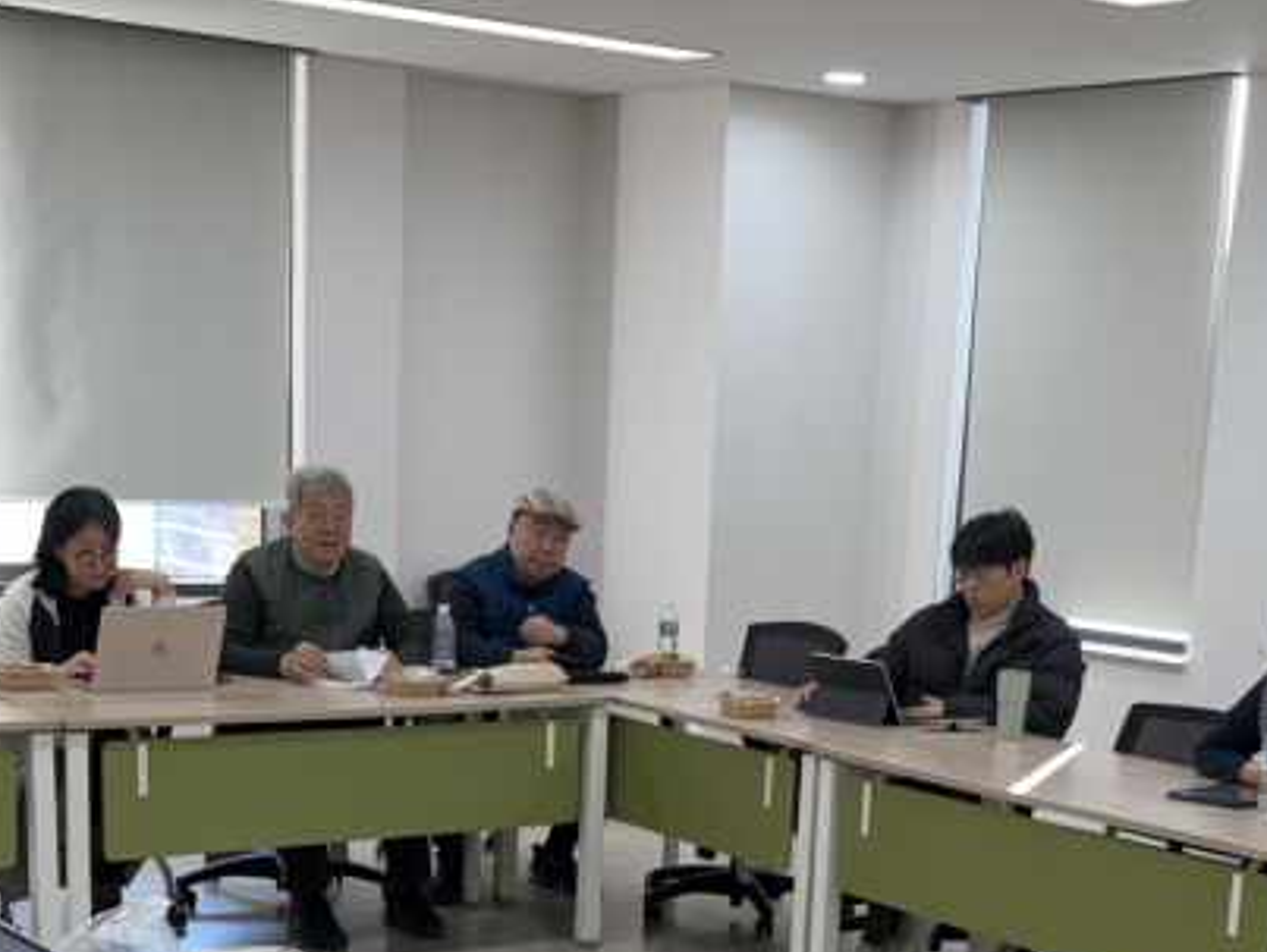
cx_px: 704
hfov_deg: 29.3
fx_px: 2418
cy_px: 1002
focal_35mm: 66
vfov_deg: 21.3
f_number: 1.6
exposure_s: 1/120
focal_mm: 5.96
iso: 100
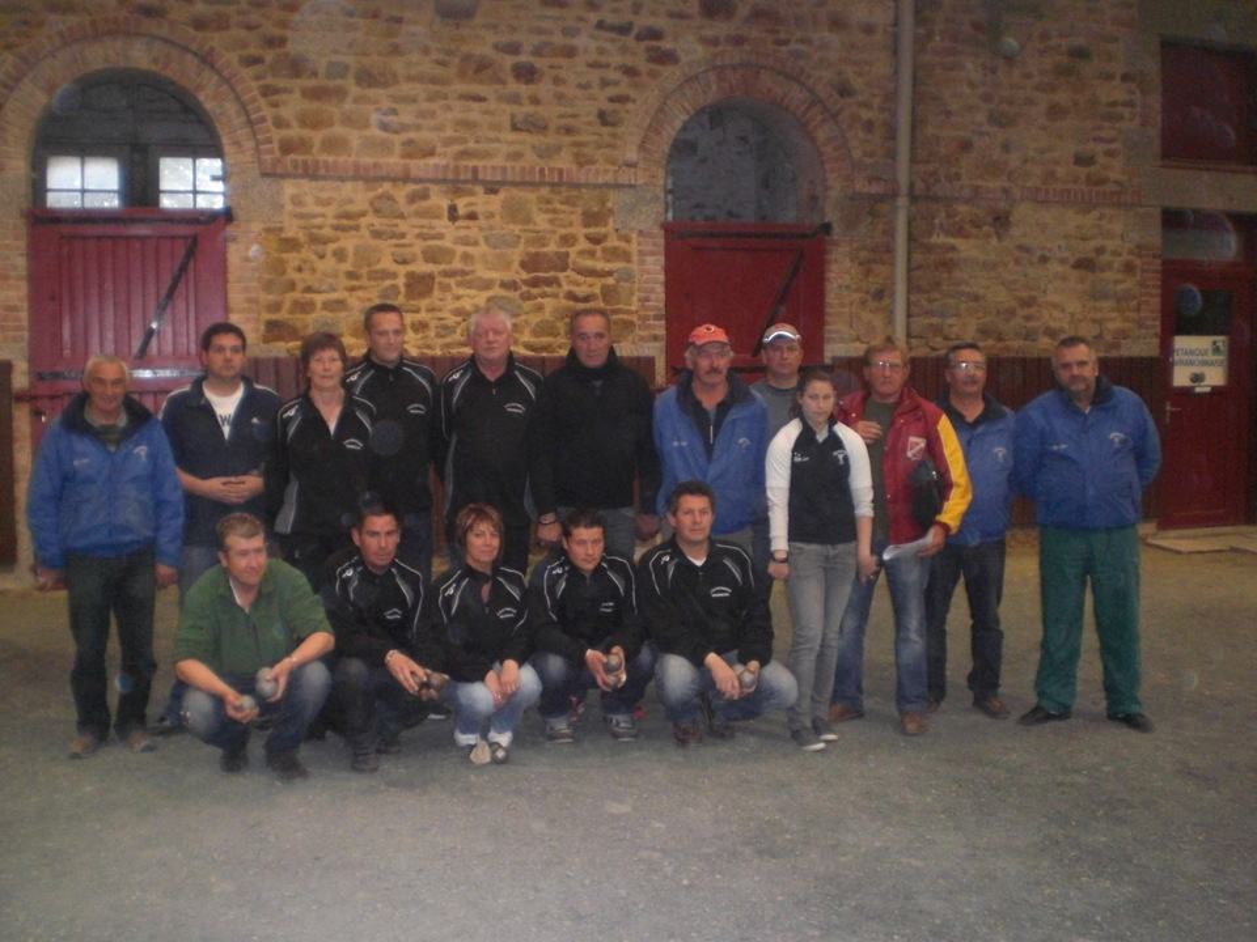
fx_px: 1380
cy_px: 471
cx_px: 628
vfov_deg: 37.7
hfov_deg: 49.0
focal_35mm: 38
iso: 200
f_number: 3.1
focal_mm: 6.3
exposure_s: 1/60
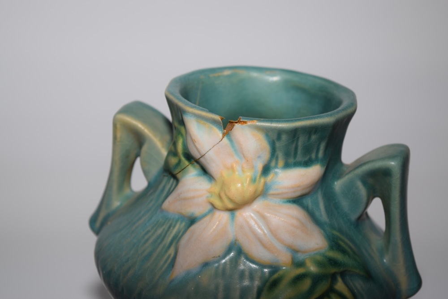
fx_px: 1027
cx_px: 224
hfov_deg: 24.6
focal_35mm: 82
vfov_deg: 16.6
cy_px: 150
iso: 160
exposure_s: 1/60
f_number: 5.6
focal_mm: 55
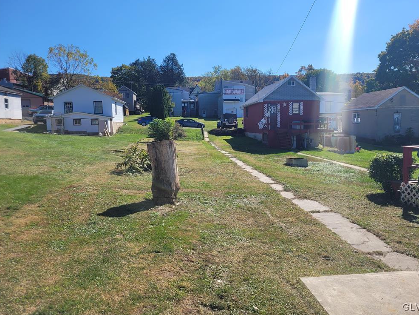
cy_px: 153
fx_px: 327
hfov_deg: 65.3
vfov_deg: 51.4
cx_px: 212
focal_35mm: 27
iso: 40
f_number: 1.8
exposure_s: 1/2686
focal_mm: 5.4
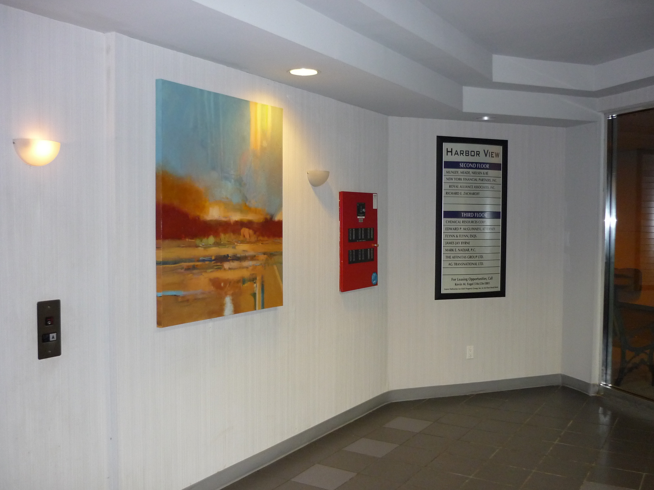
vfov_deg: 42.9
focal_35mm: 33
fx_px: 623
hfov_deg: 55.4
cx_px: 327
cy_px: 245
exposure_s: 1/30
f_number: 2.8
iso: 320
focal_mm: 5.5
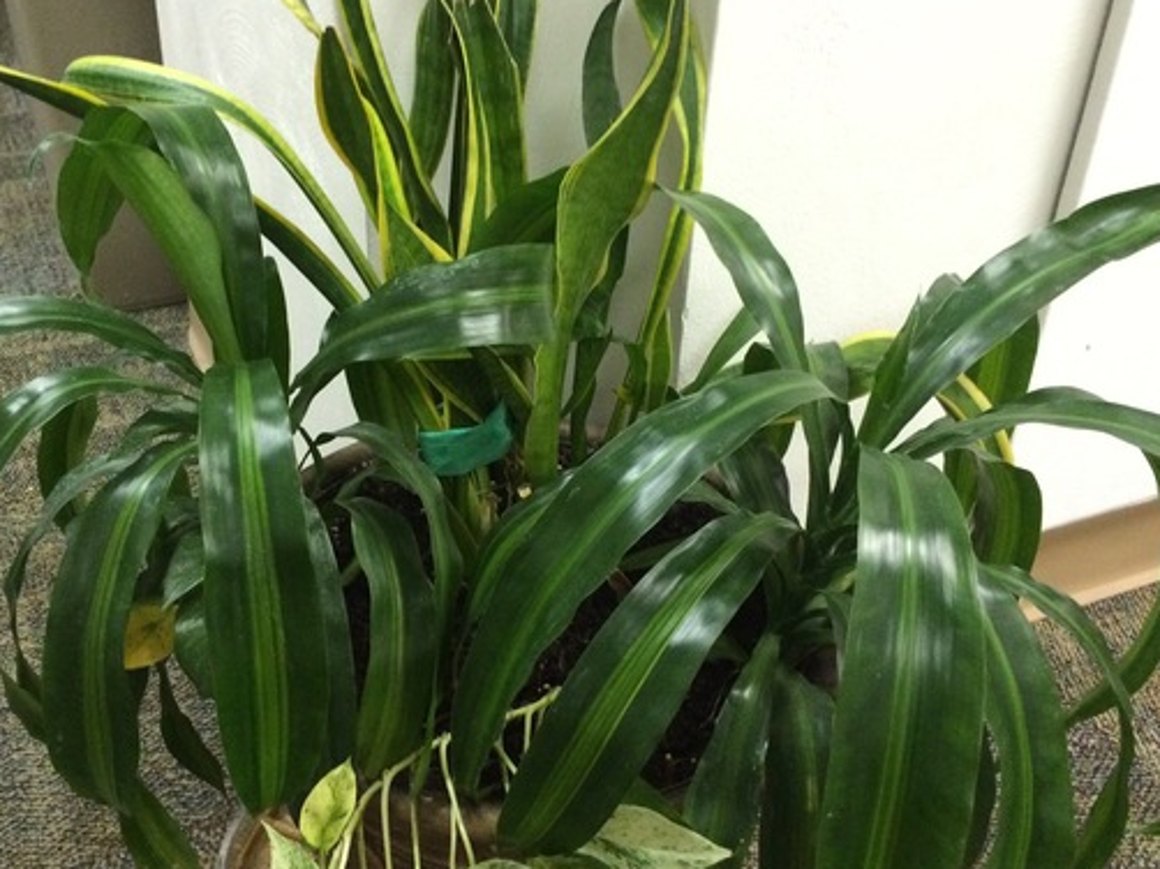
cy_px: 416
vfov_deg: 38.6
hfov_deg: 49.9
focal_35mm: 37
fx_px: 1239
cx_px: 476
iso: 250
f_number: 2.2
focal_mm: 4.15
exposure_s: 1/30
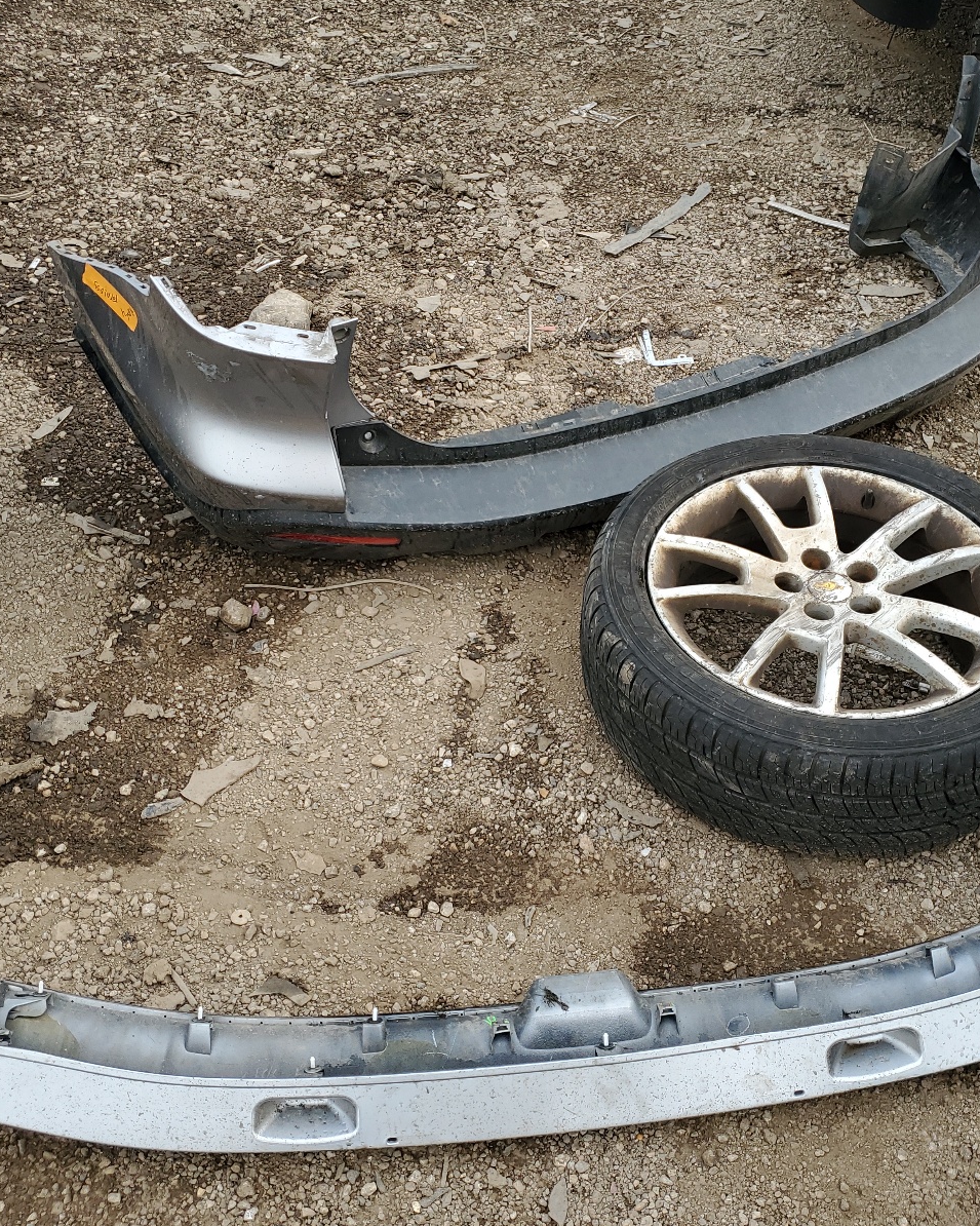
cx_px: 564
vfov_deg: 52.8
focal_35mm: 34
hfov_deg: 43.2
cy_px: 611
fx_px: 1233
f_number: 1.5
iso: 50
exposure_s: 1/476
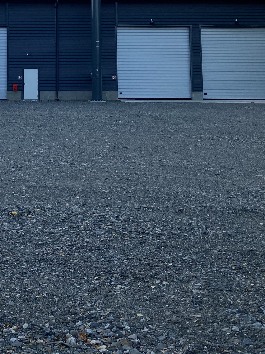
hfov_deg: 23.2
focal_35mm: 62
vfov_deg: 29.6
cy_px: 18
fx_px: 633
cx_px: 38
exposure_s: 1/871
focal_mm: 4.25
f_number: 1.8
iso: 32
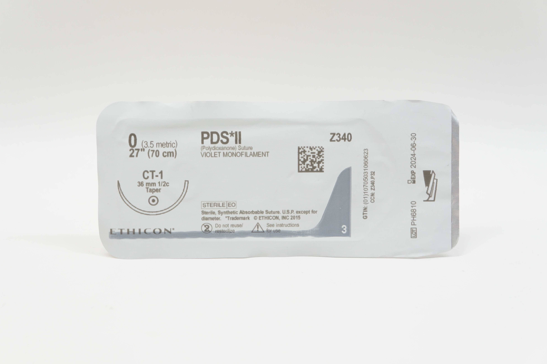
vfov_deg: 23.4
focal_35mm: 58
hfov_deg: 34.5
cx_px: 269
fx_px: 881
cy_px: 183
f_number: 6.3
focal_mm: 38
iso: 400
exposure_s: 1/50
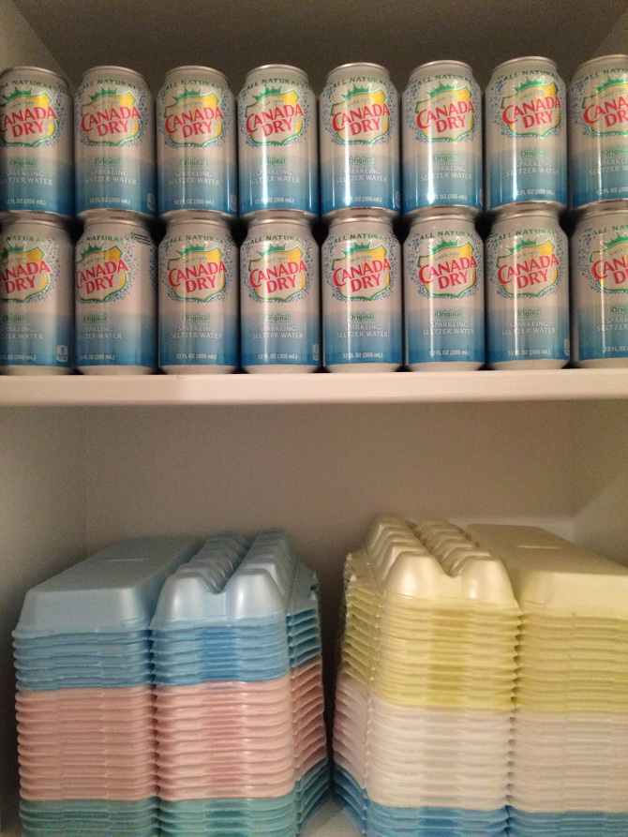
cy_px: 418
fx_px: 701
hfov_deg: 48.2
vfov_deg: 61.7
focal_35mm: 29
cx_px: 314
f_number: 2.2
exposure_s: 1/15
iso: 400
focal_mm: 4.15
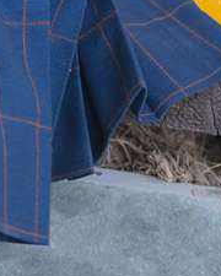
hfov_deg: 5.8
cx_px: -174
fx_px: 2150
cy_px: -811
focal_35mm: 263
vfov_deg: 6.2
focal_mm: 35
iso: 100
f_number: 2
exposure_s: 1/200
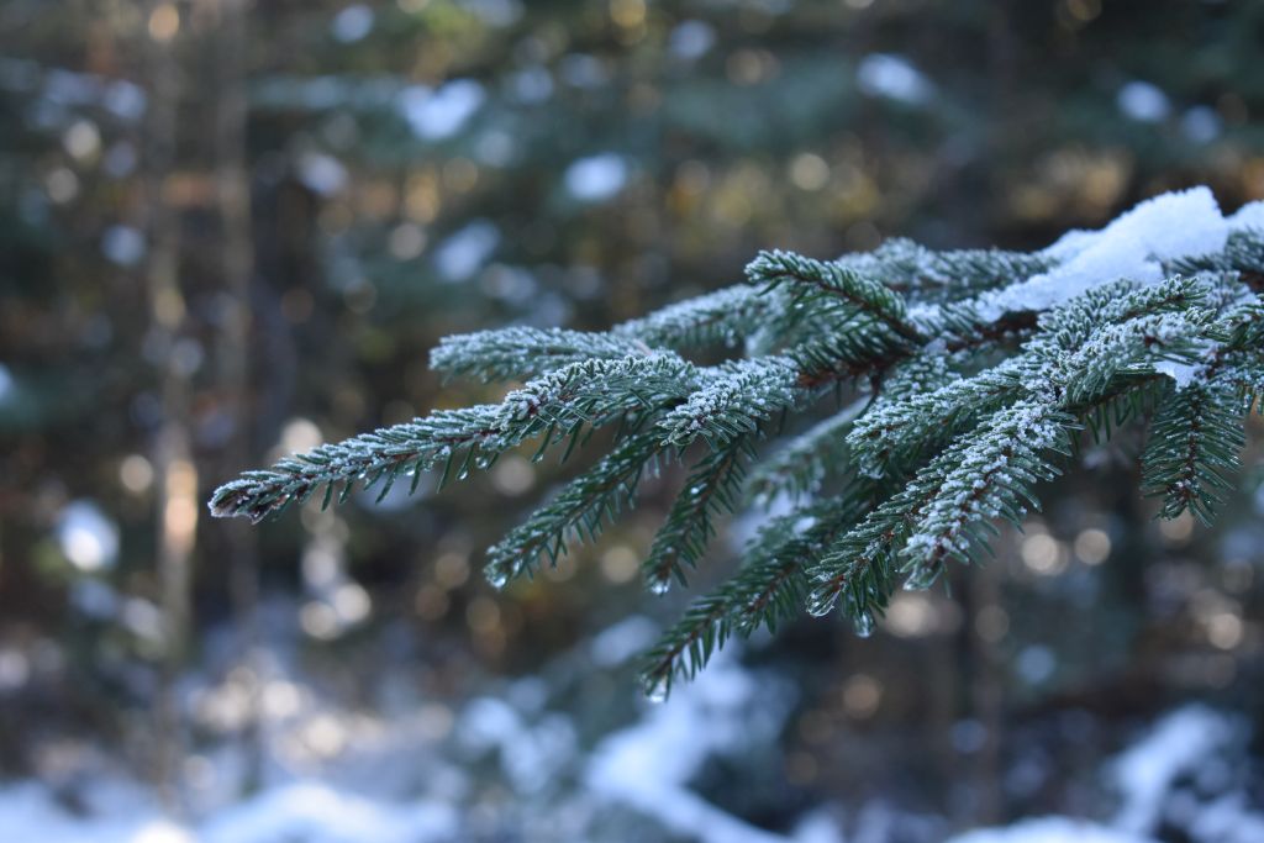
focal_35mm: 78
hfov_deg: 26.0
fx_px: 2739
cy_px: 422
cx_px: 632
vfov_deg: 17.5
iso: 800
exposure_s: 1/160
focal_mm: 52
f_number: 5.6
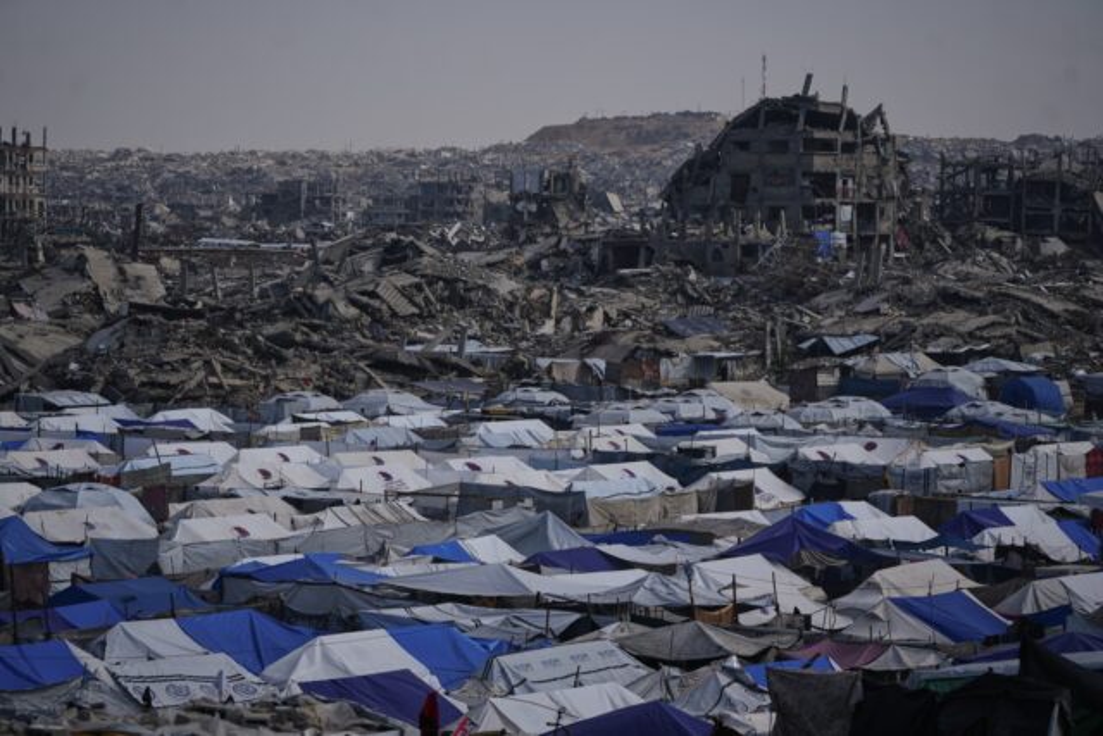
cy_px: 368
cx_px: 552
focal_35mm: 156
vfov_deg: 8.8
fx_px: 4780
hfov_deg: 13.2
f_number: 5.6
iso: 50
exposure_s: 1/1000
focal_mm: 156
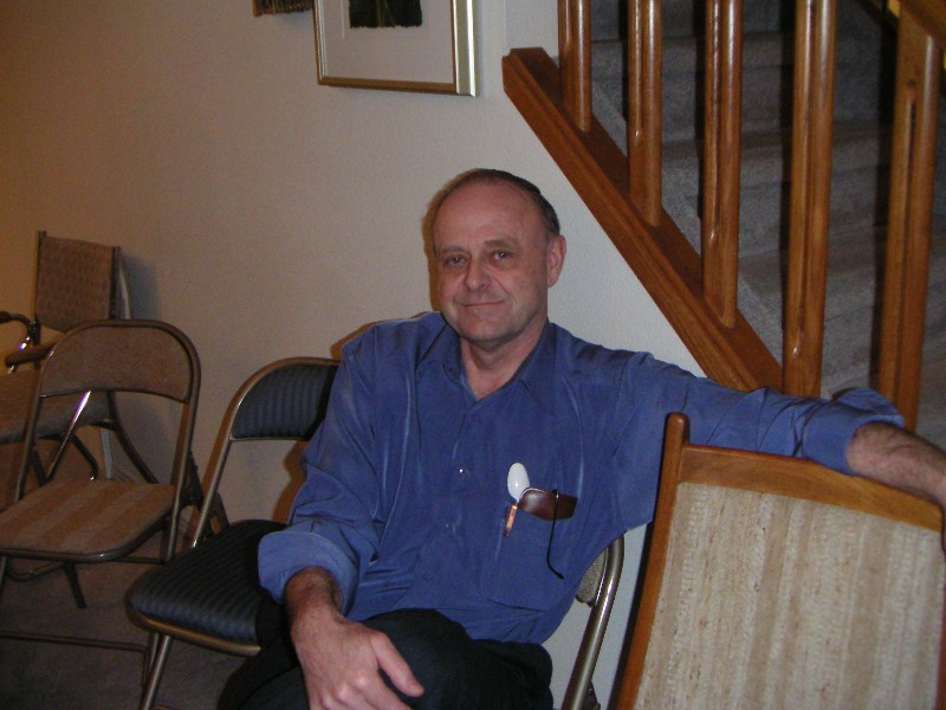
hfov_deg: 47.9
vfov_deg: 36.8
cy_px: 355
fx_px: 1066
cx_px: 473
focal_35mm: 39
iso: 200
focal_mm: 5.1
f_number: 2.9
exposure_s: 1/45
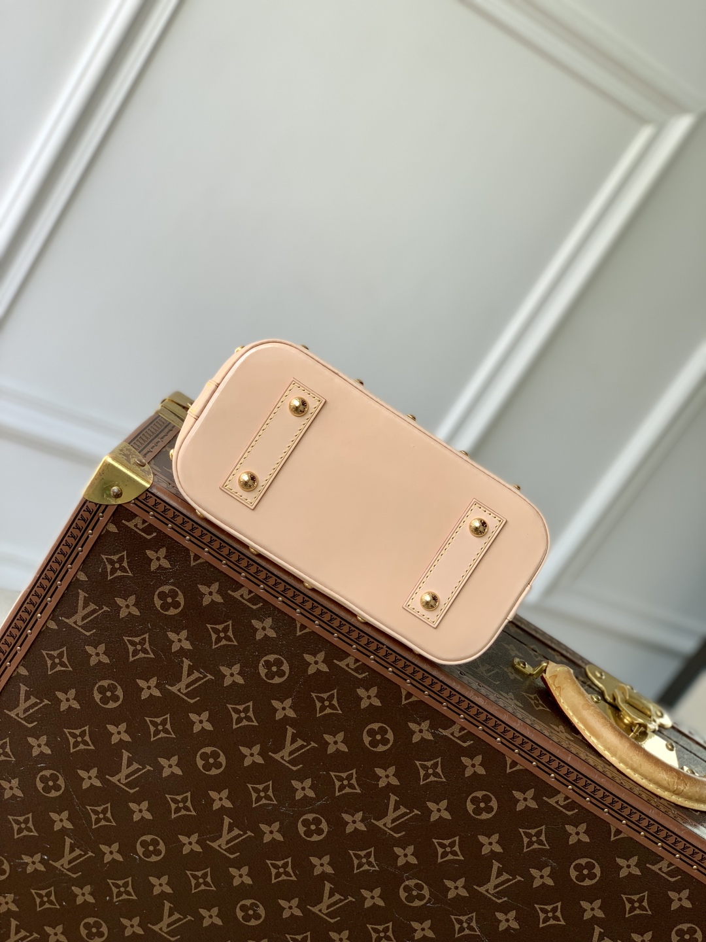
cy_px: 471
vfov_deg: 36.8
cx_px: 353
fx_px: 1414
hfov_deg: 28.0
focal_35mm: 52
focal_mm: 6
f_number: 2.4
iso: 16
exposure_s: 1/131
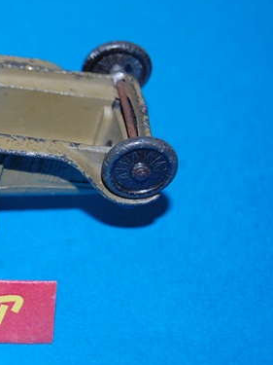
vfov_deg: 15.4
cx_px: -37
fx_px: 1347
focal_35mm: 128
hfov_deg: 11.4
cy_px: 180
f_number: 5.6
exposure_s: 1/60
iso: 400
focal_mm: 52
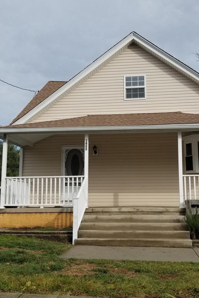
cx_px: 117
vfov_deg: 51.9
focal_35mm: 37
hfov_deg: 35.9
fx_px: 307
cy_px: 150
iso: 50
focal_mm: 4.25
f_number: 1.7
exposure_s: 1/2128
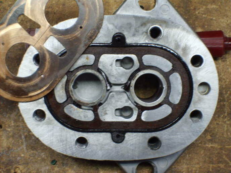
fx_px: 614
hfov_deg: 21.3
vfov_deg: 16.1
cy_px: 86
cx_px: 116
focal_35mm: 92
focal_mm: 15.5
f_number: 4.6
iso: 140
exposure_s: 1/15
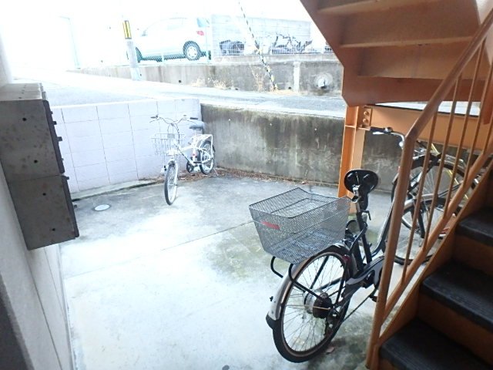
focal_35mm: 21
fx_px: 299
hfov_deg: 79.0
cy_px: 185
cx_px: 246
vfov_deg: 63.4
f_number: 3.5
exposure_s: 1/30
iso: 640
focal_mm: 3.7
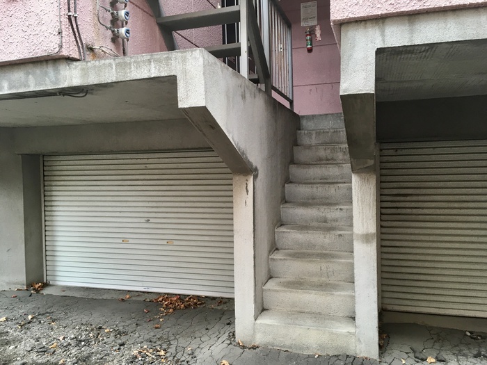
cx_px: 244
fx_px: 408
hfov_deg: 61.7
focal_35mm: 29
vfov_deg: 48.2
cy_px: 182
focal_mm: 4.15
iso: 32
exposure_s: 1/30
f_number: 2.2
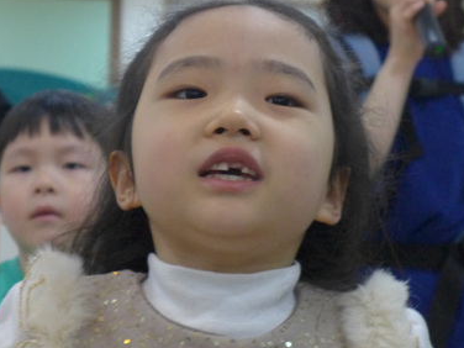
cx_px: 252
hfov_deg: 19.3
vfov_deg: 14.5
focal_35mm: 102
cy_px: 112
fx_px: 1367
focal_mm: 11.8
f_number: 2
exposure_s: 1/400
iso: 640
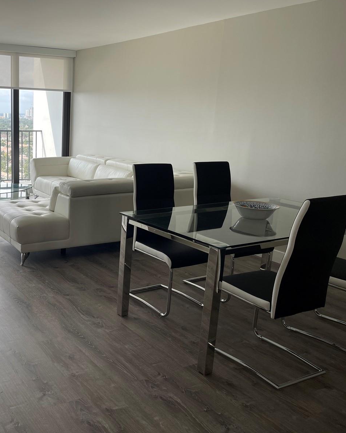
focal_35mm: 33
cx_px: 63
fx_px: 422
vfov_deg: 54.2
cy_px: 216
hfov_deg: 42.3
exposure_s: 1/258
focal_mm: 5.1
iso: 32
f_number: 1.6
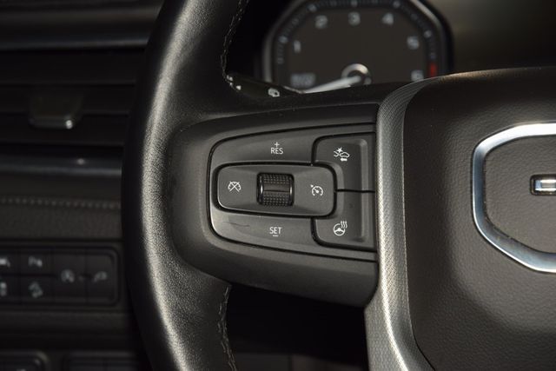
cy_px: 186
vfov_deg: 13.0
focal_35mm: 105
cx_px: 278
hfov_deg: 19.5
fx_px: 1622
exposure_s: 1/125
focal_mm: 70
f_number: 8
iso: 100
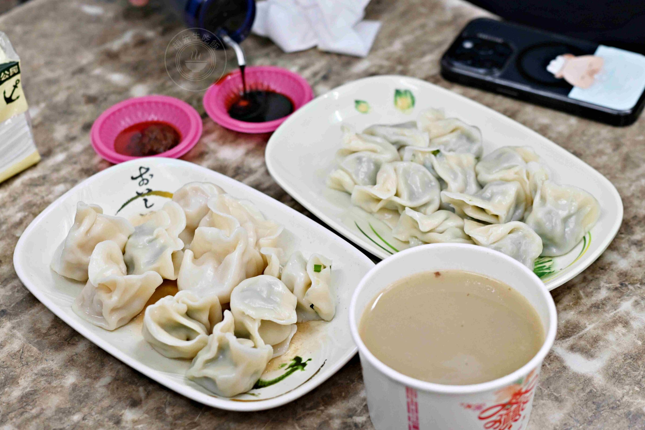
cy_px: 214
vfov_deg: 17.9
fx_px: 1362
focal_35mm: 76
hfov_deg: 26.7
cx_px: 326
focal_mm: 50
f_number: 3.2
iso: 560
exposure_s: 1/160
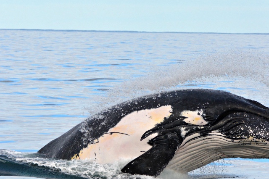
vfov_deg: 2.4
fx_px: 4205
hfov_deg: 3.7
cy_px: 112
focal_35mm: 563
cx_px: 172
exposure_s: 1/1500
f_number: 6.7
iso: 400
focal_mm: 240
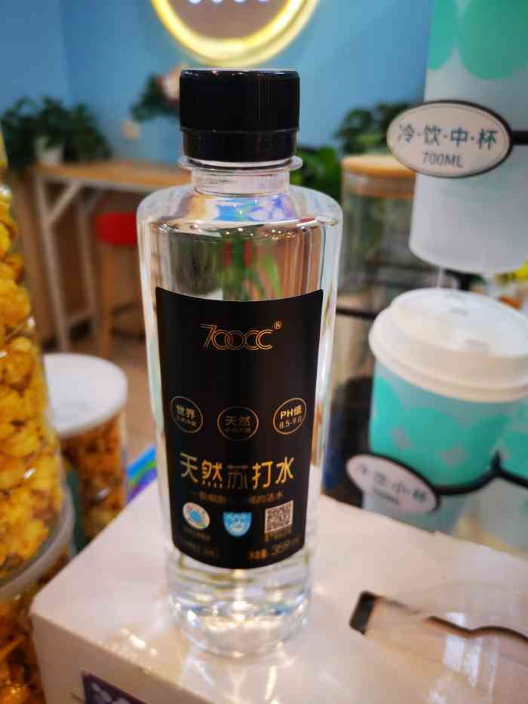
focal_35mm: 27
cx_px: 264
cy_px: 352
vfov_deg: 65.3
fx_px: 549
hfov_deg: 51.4
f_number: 1.8
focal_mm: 4.75
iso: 200
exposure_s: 1/100
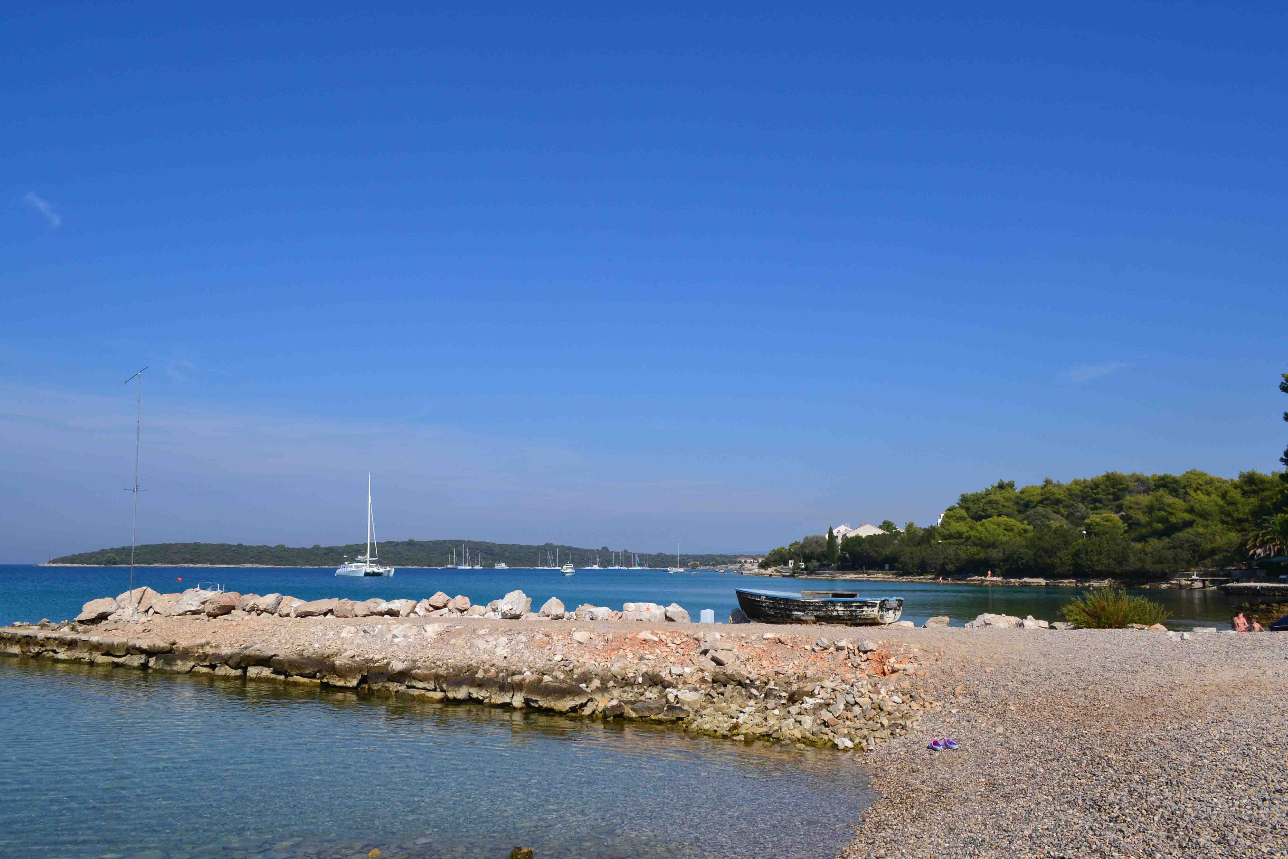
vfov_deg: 47.9
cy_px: 430
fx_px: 966
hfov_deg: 67.4
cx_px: 644
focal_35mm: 27
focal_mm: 18
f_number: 11
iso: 250
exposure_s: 1/500
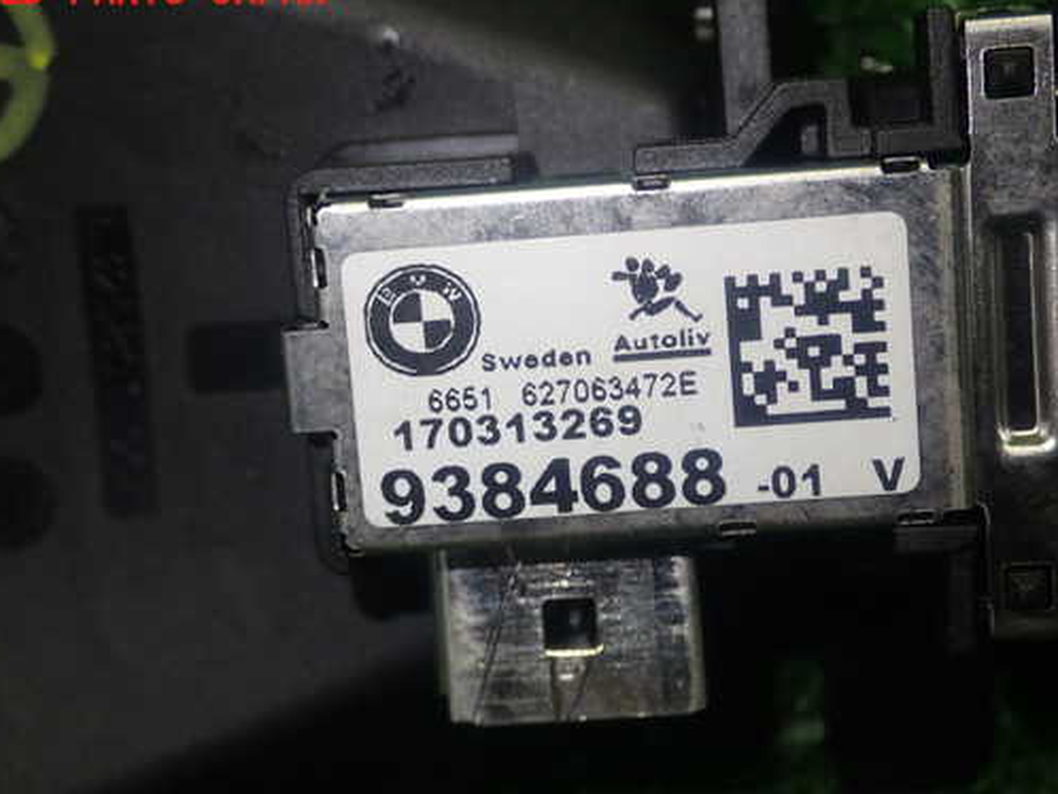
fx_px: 1988
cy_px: 442
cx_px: 578
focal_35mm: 65
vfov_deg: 22.6
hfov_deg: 29.8
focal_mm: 9.65
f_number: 3.3
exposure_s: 1/80
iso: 200
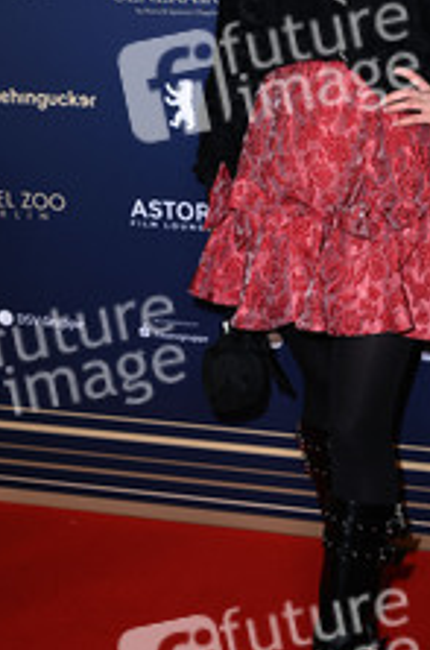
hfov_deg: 20.6
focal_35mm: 65
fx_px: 1170
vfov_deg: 30.8
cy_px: 220
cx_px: 354
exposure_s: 1/250
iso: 500
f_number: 5.6
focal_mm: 36
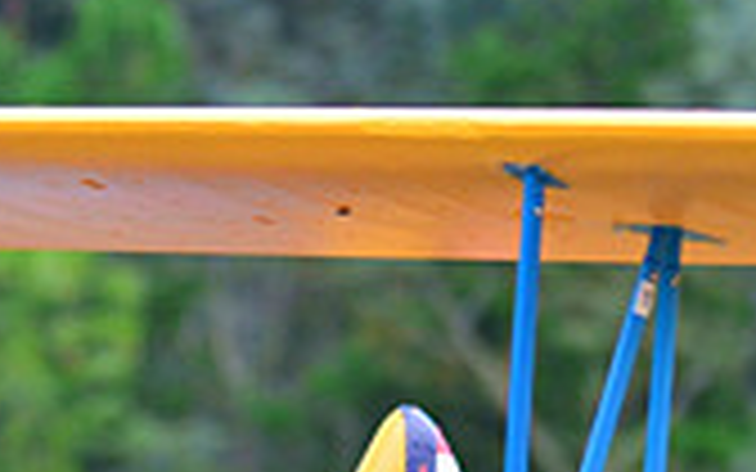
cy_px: 187
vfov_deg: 3.3
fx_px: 8250
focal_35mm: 400
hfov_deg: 5.2
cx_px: -360
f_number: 5
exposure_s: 1/125
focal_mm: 55
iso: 400
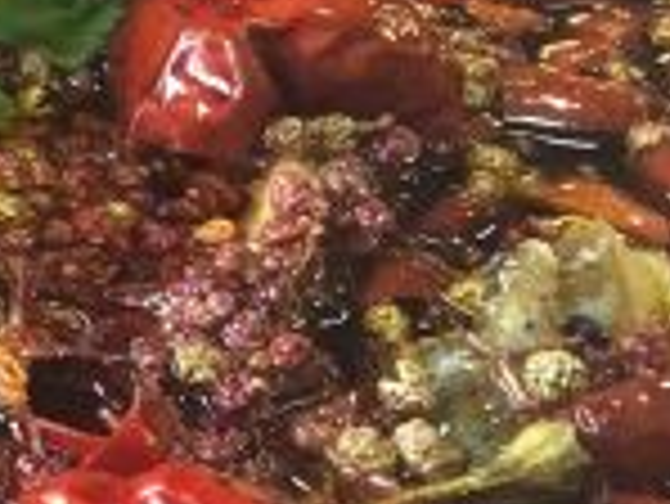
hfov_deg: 12.1
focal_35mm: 136
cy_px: -38
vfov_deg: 10.8
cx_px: -836
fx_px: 2634
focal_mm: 4.15
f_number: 2.2
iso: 200
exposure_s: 1/17
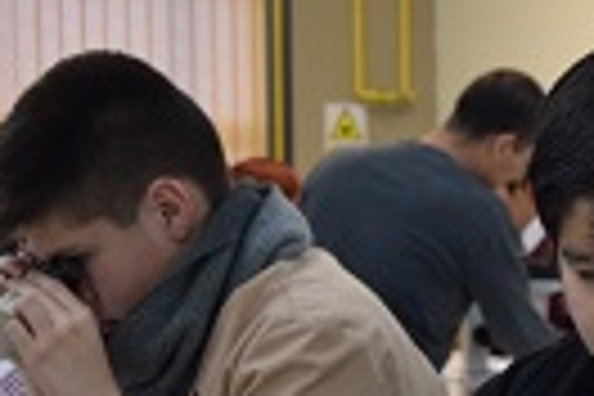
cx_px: 709
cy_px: 434
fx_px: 1914
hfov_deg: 16.9
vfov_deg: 11.6
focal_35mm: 116
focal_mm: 24
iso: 400
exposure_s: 1/60
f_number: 4
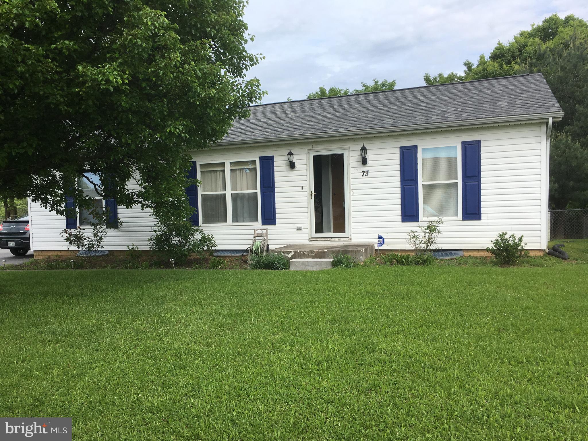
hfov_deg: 61.7
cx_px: 294
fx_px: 493
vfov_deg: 48.2
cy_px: 220
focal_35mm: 29
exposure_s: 1/1166
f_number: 2.2
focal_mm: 4.15
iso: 25
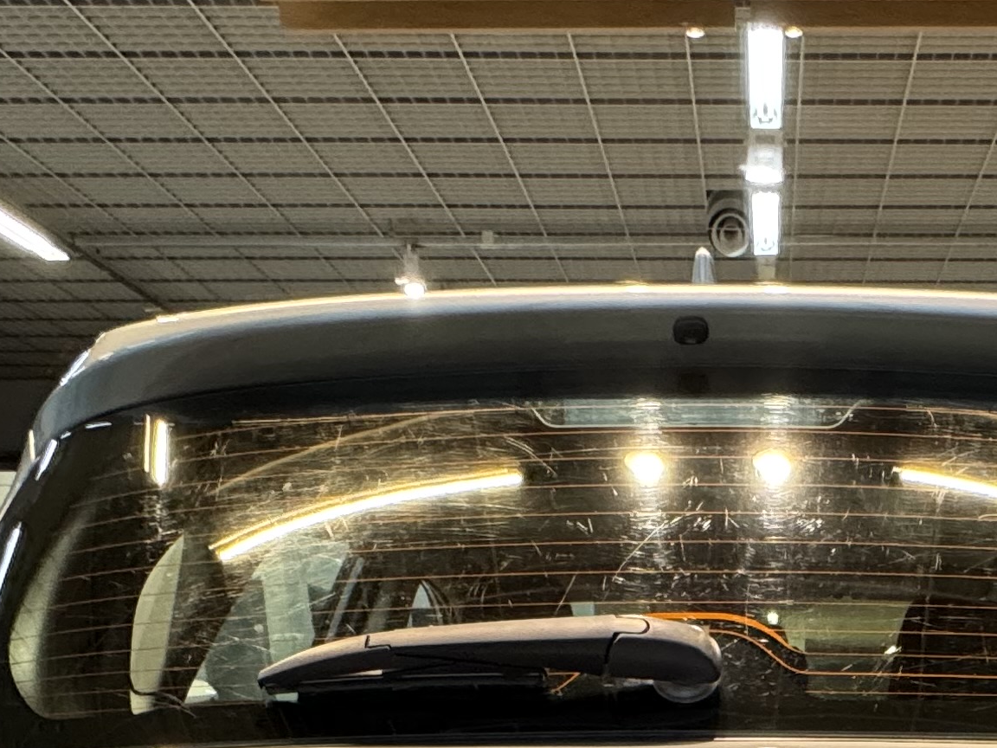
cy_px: 1276
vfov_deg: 21.6
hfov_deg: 37.7
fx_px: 1411
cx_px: 778
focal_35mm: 49
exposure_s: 1/100
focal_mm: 2.22
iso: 250
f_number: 2.2
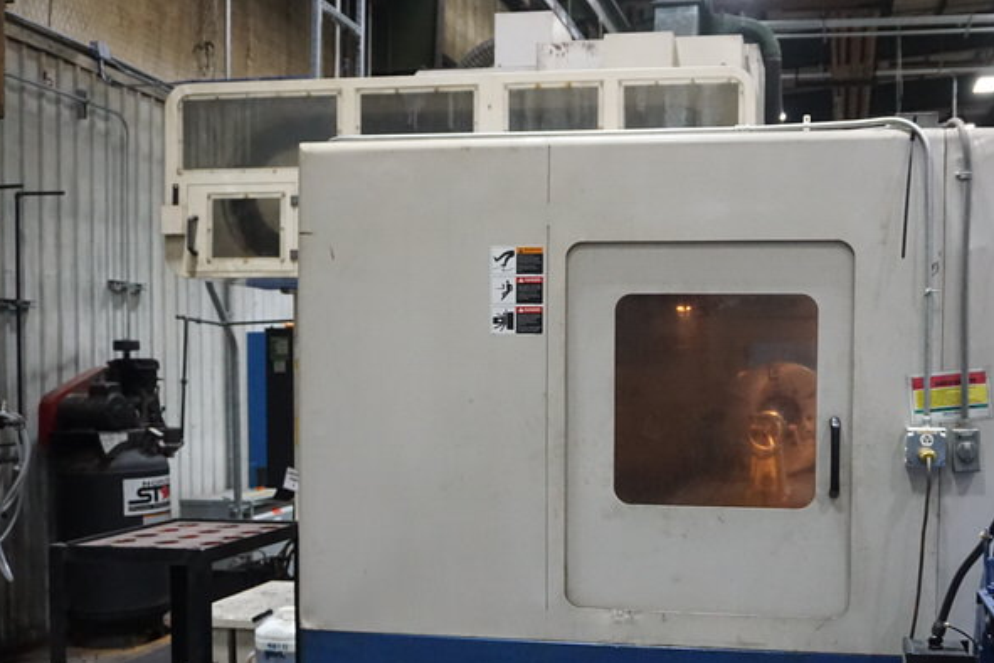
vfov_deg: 34.0
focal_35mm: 39
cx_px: 676
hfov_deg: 48.6
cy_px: 417
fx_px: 1077
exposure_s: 1/125
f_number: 3.5
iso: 3200
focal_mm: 16
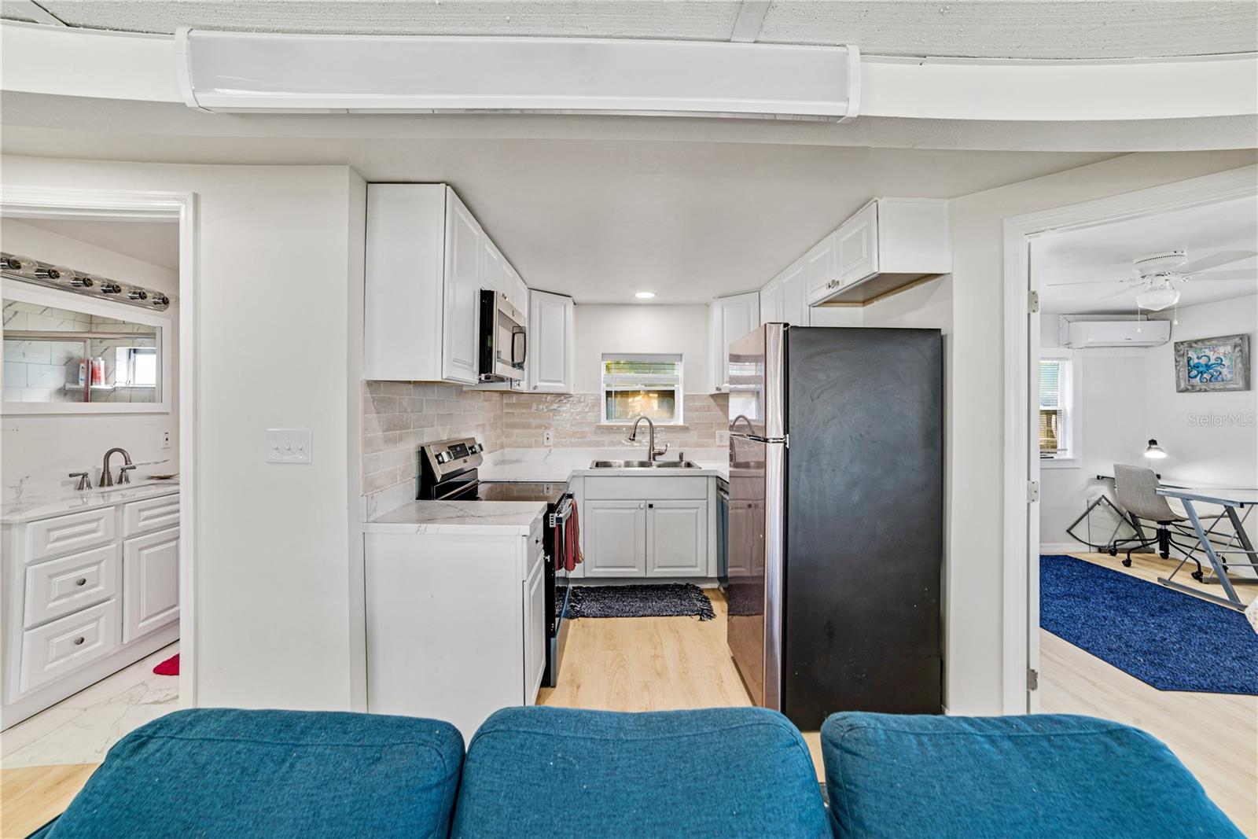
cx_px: 629
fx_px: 489
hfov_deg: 104.2
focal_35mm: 14
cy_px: 420
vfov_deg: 81.2
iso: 160
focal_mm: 14
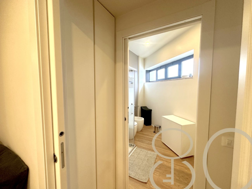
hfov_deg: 102.1
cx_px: 126
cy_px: 94
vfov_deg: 85.7
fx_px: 102
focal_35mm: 14
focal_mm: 2.22
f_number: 2.2
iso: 250
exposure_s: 1/50
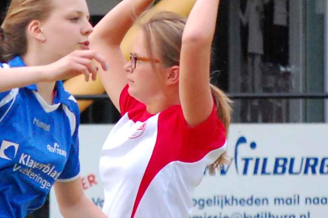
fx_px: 3031
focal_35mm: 333
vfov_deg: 4.1
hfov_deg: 6.2
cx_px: -7
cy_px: 172
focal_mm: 100
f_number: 4.5
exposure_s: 1/800
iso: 1600
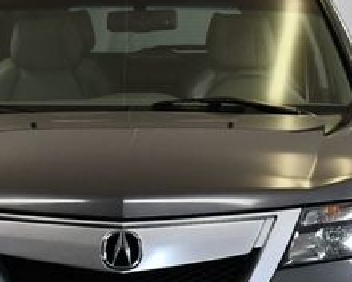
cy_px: 234
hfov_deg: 14.7
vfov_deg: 11.7
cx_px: 141
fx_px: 1365
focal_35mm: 131
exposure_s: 1/250
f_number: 4
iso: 800
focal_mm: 24
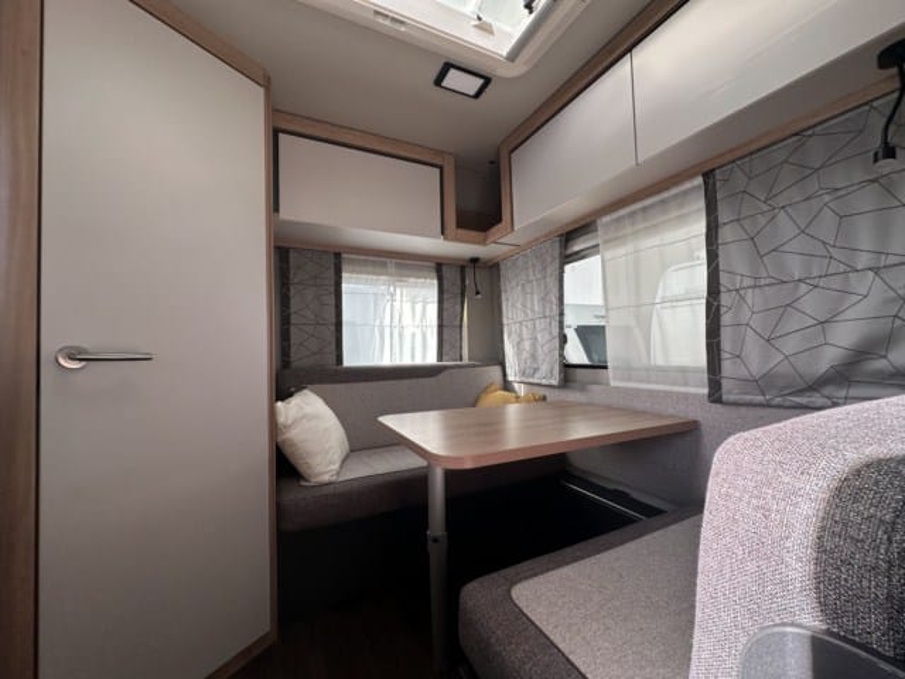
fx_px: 366
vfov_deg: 85.7
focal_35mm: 14
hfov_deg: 102.1
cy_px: 340
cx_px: 452
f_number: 2.2
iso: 100
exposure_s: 1/99
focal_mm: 2.22
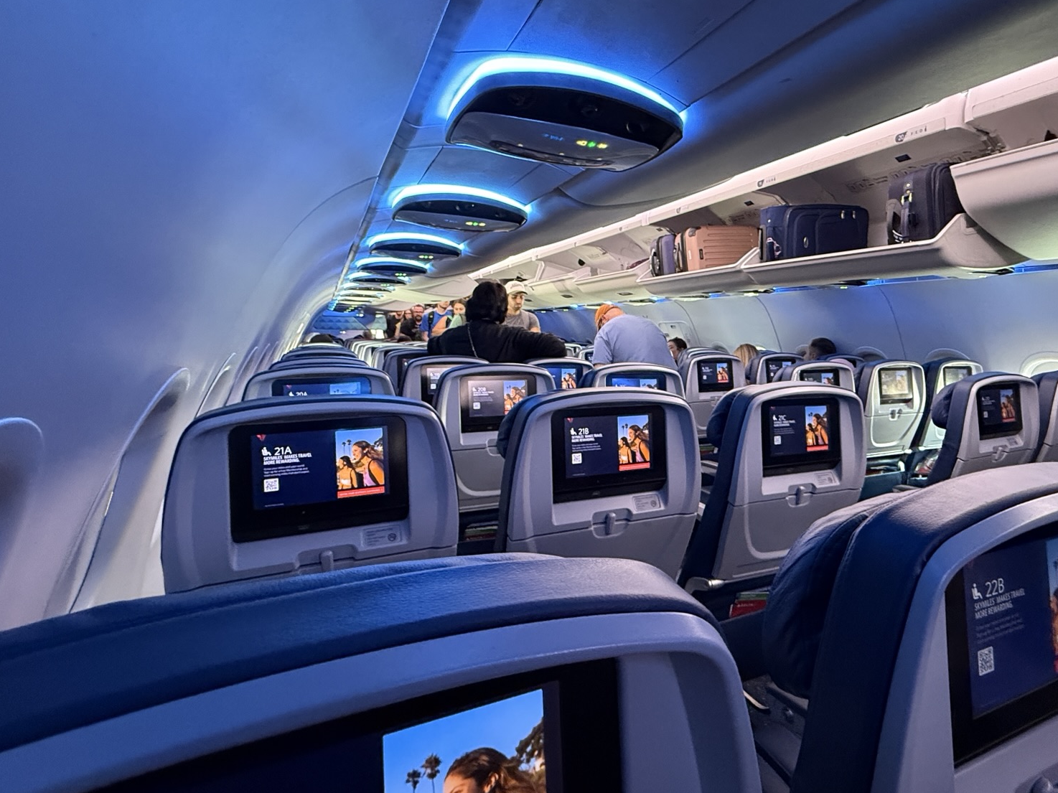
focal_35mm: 19
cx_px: 612
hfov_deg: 84.0
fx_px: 581
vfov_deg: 68.6
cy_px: 369
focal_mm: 2.22
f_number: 2.2
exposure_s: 1/49
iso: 500
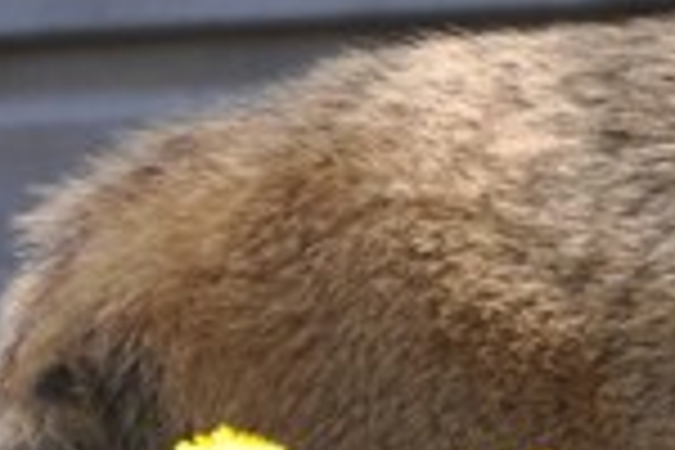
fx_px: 57633
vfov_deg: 0.4
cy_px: 796
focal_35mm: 3074
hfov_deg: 0.7
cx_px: 1418
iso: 400
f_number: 5.6
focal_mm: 300
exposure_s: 1/400
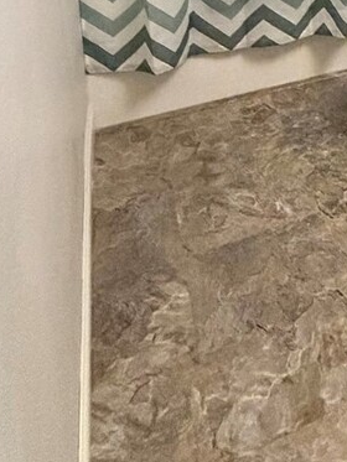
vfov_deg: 28.8
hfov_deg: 19.1
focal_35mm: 54
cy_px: -144
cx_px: 654
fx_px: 721
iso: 400
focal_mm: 2.22
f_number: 2.2
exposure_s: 1/60
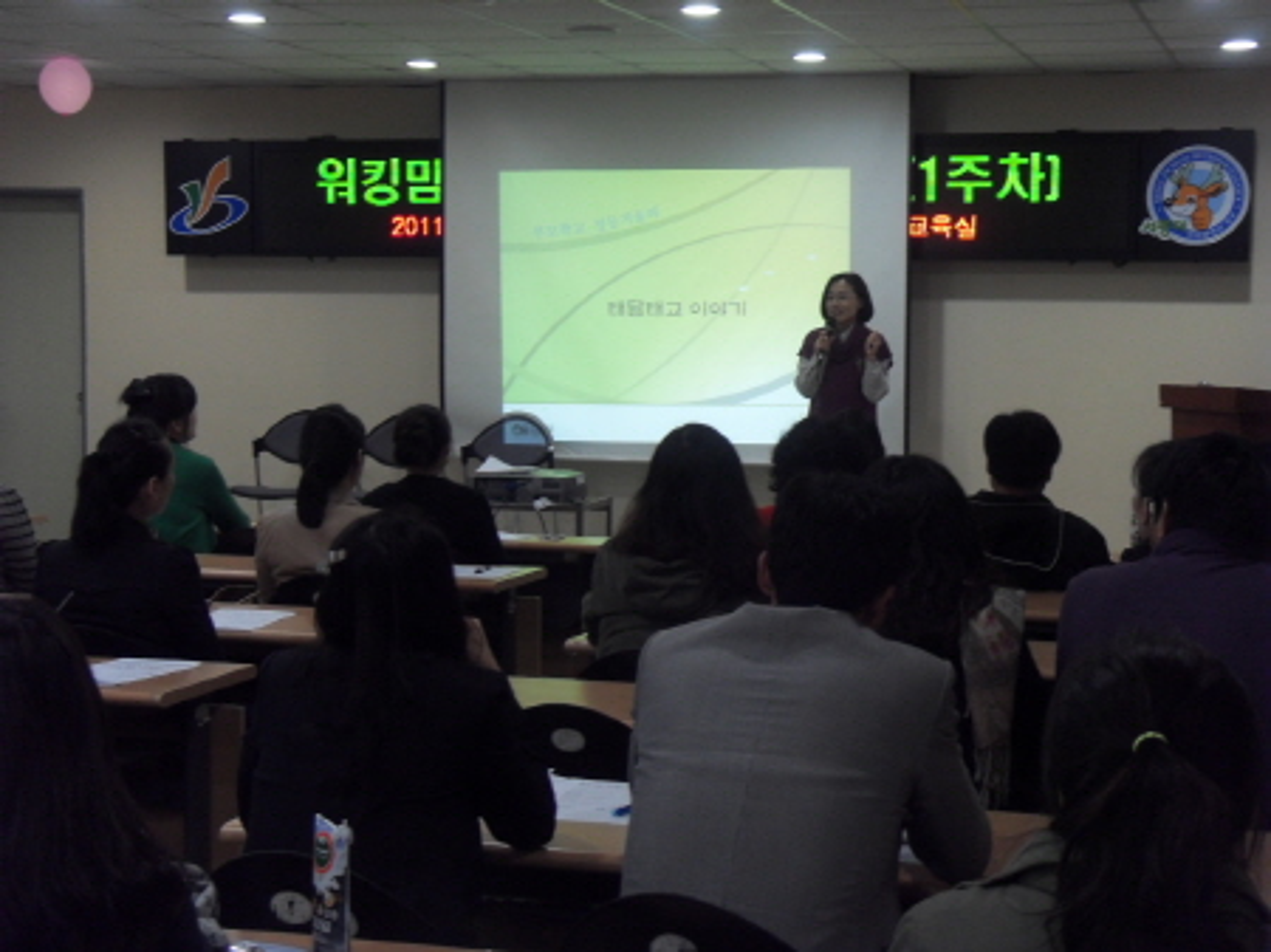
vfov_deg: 21.0
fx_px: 2569
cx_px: 636
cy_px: 476
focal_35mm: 70
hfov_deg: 27.8
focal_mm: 11.8
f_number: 4
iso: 200
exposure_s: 1/30
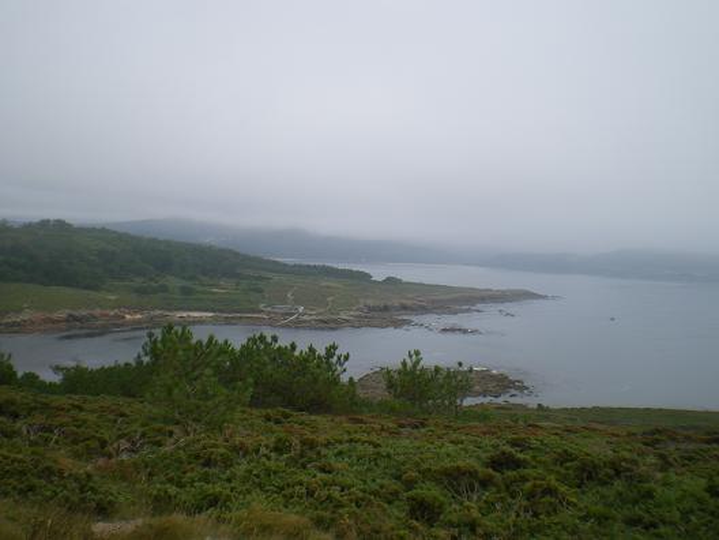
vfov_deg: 37.7
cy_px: 270
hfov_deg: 49.0
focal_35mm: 38
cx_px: 360
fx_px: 789
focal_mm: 6.3
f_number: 4.6
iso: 64
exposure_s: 1/250
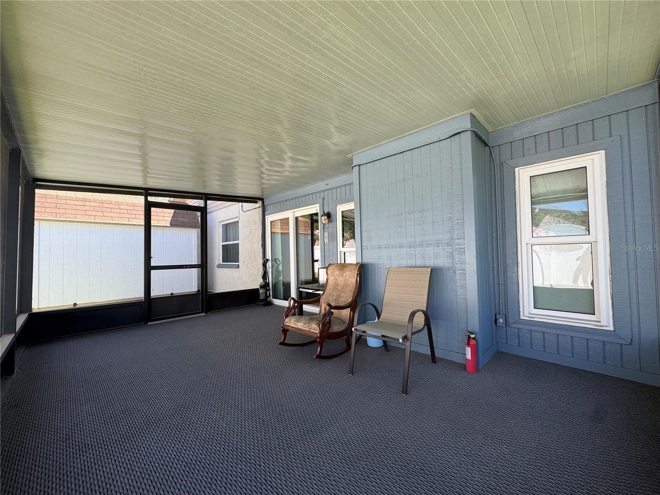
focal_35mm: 14
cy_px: 248
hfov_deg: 102.1
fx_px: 267
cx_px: 330
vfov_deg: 85.7
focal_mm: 2.22
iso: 40
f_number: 2.2
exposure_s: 1/162
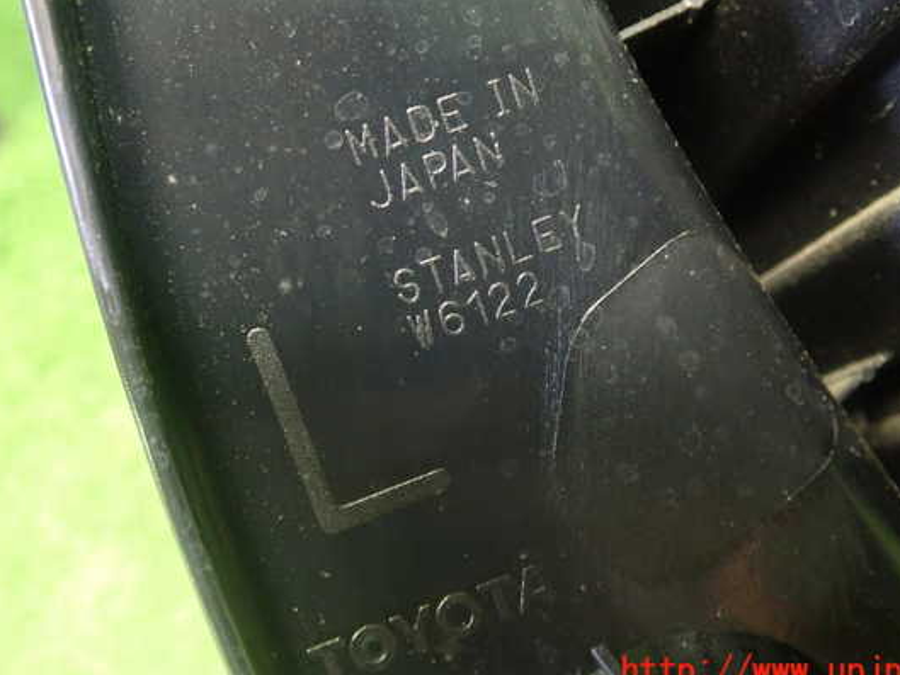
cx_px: 495
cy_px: 311
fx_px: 884
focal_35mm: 34
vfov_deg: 41.8
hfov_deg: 53.9
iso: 800
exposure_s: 1/15
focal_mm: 5.4
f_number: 2.3
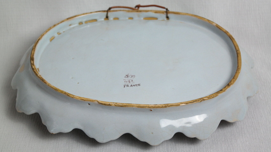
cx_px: 135
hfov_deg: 29.0
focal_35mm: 73
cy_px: 77
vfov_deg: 16.5
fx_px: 525
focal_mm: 45
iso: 400
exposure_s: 1/80
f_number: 5
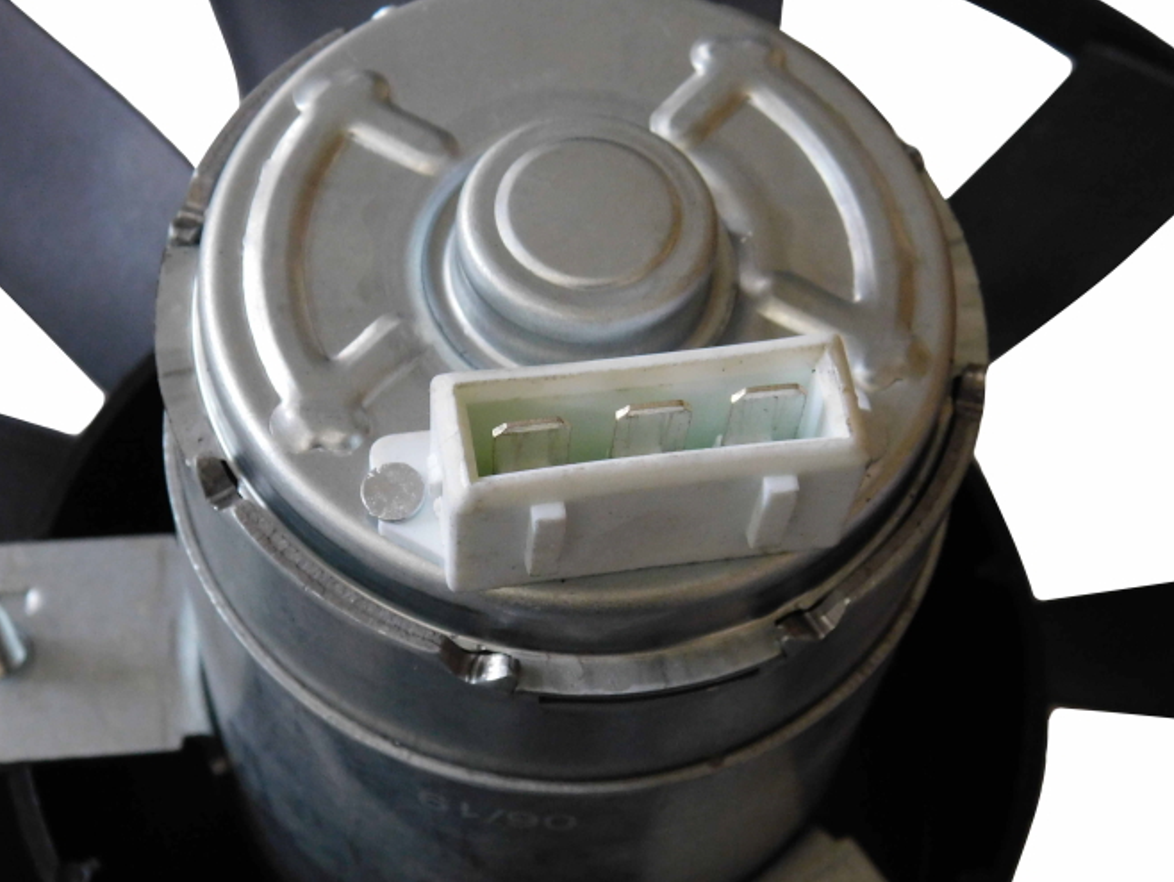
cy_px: 500
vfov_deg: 23.6
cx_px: 580
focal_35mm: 62
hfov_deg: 31.2
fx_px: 2103
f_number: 3.8
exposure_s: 1/13
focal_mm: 9
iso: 400
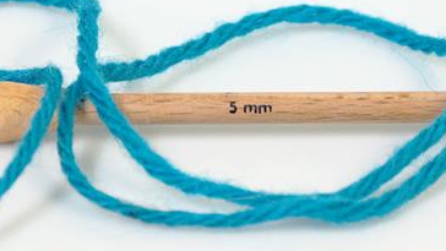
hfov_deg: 15.4
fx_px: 1644
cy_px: 112
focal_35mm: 139
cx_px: 213
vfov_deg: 8.7
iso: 200
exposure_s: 1/25.1
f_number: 3
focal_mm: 23.76
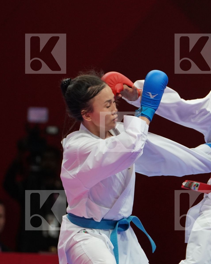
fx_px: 4144
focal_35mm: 531
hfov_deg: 2.9
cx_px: 195
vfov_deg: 3.6
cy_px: 132
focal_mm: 251
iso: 2500
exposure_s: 1/1000
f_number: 4
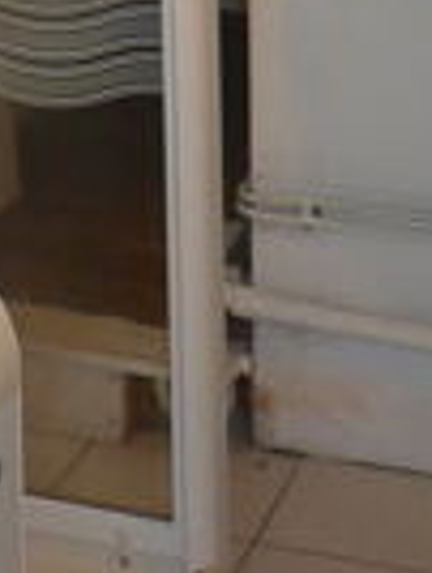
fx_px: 1974
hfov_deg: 12.2
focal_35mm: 119
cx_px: -68
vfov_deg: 14.9
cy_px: -368
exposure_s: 1/30
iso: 100
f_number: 2.8
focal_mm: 4.4
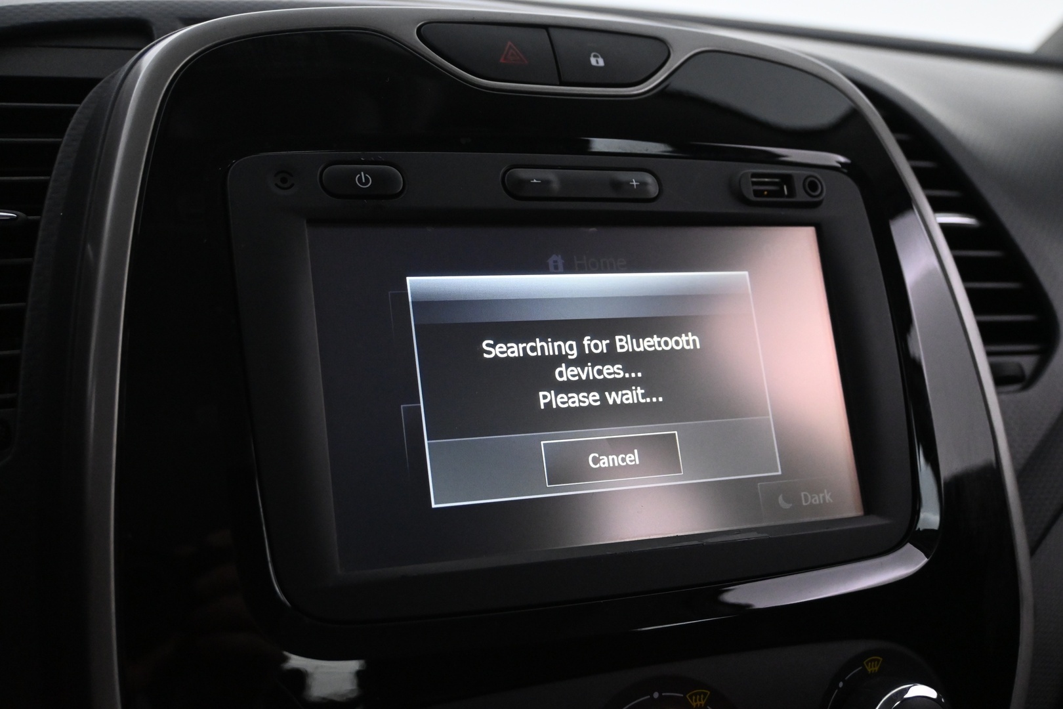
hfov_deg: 49.6
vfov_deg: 34.2
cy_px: 354
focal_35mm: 39
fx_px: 1151
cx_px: 532
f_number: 4.5
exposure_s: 1/60
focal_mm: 26
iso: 3200
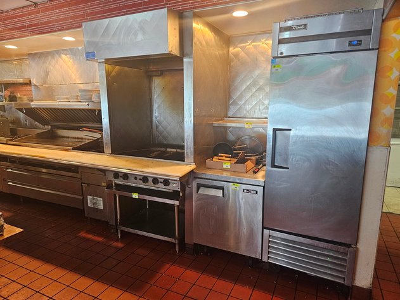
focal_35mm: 23
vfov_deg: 58.9
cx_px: 200
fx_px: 266
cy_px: 150
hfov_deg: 73.9
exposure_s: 1/120
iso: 400
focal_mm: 5.4
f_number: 1.8
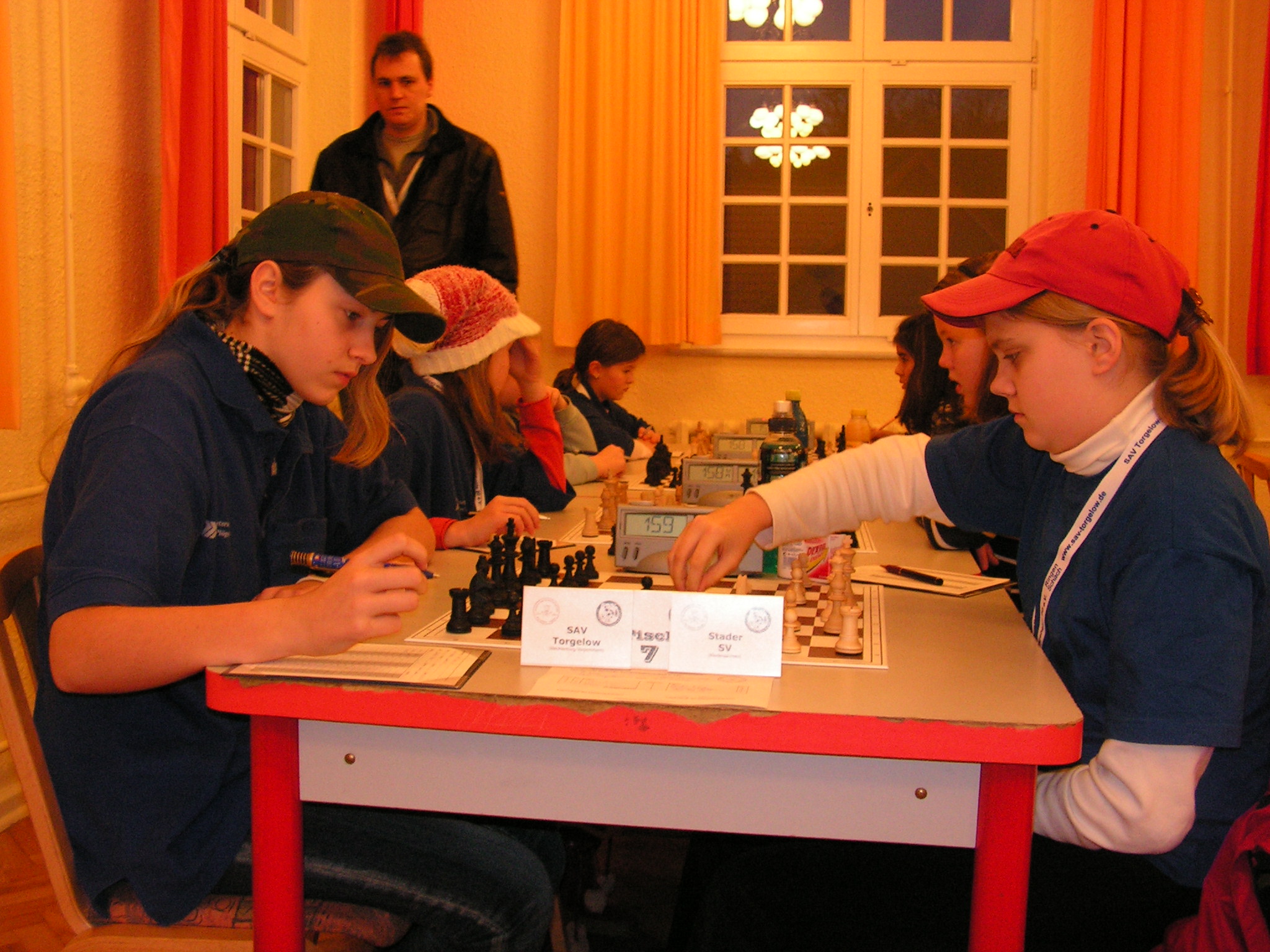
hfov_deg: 49.0
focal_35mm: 38
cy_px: 476
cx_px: 635
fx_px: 1394
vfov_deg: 37.7
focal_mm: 6.4
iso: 200
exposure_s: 1/40
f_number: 3.2
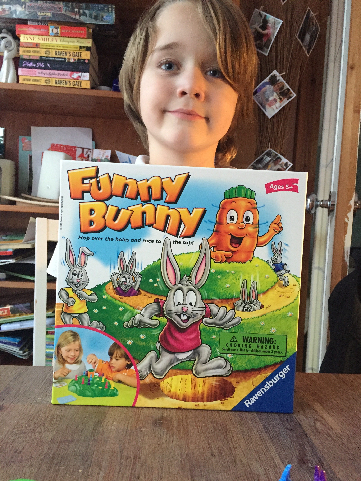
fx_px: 403
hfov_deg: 48.2
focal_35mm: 29
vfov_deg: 61.7
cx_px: 180
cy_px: 240
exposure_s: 1/25
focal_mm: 4.15
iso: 320
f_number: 2.2
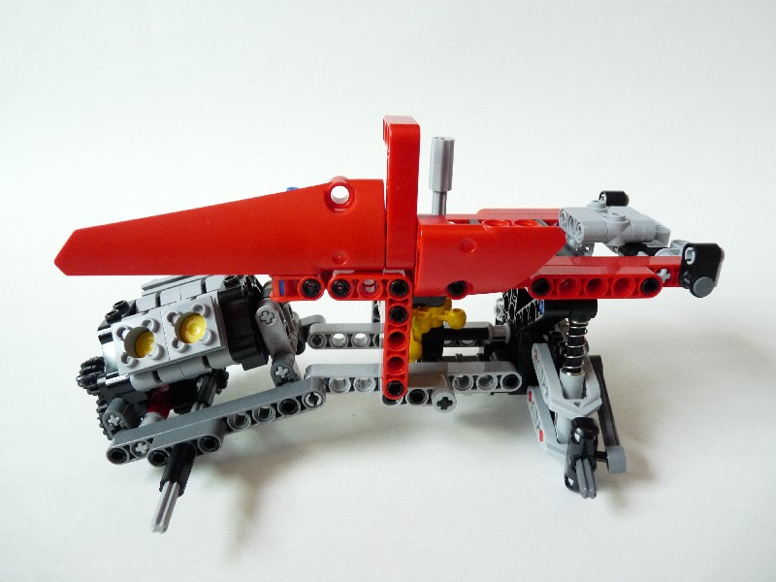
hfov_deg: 65.3
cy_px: 291
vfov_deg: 51.4
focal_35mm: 27
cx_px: 388
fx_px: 605
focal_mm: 4.8
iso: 250
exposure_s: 1/30
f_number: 2.8
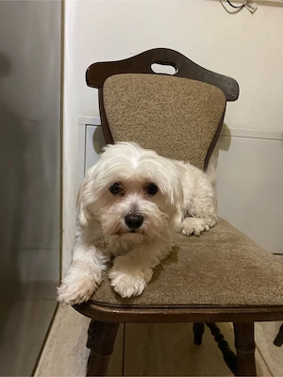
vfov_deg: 67.3
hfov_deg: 53.1
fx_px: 283
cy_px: 188
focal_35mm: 26
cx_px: 142
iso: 640
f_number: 1.8
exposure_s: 1/27
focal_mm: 4.25
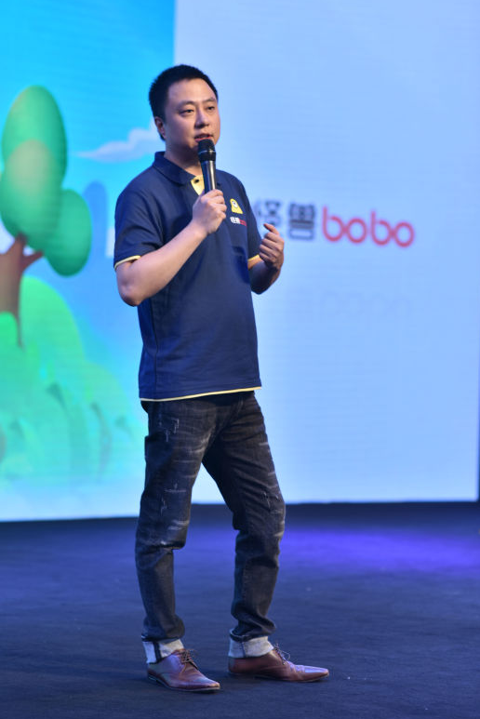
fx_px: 1758
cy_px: 353
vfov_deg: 23.1
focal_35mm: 88
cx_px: 233
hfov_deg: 15.5
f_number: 2.8
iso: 100
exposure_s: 1/125
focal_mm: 85
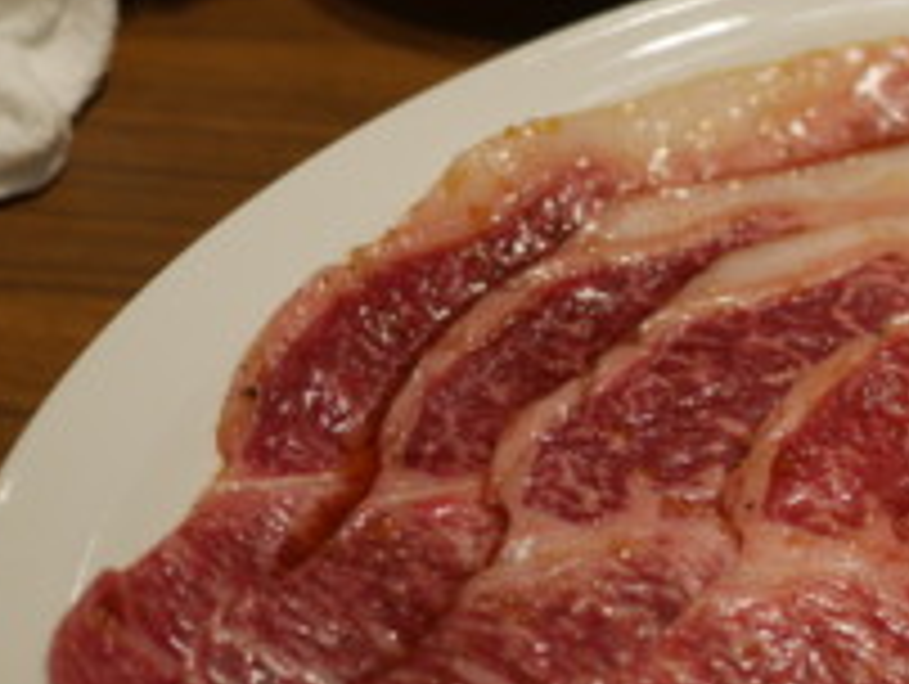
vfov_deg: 16.6
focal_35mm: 89
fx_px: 2340
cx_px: 868
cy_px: 472
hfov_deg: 21.4
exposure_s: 1/100
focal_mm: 20
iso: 200
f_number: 1.8
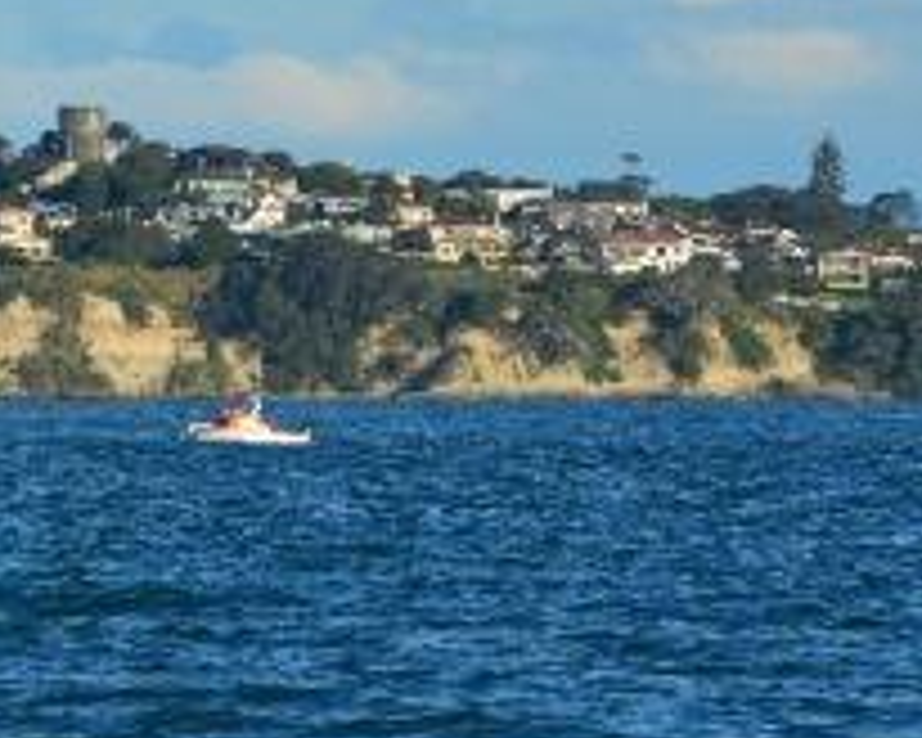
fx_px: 17983
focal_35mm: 659
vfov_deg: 2.3
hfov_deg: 2.9
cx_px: -657
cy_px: 63
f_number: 11
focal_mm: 180
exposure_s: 1/500
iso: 250
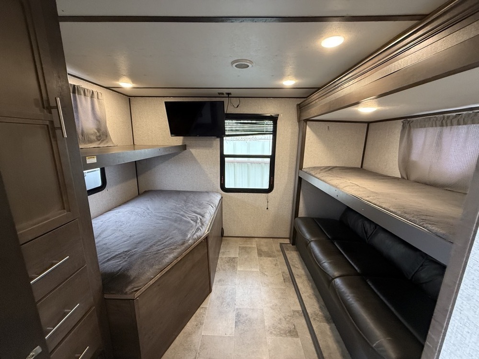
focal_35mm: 14
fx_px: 194
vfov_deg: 85.7
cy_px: 180
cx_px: 240
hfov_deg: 102.1
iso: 320
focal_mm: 2.22
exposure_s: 1/74
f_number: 2.2
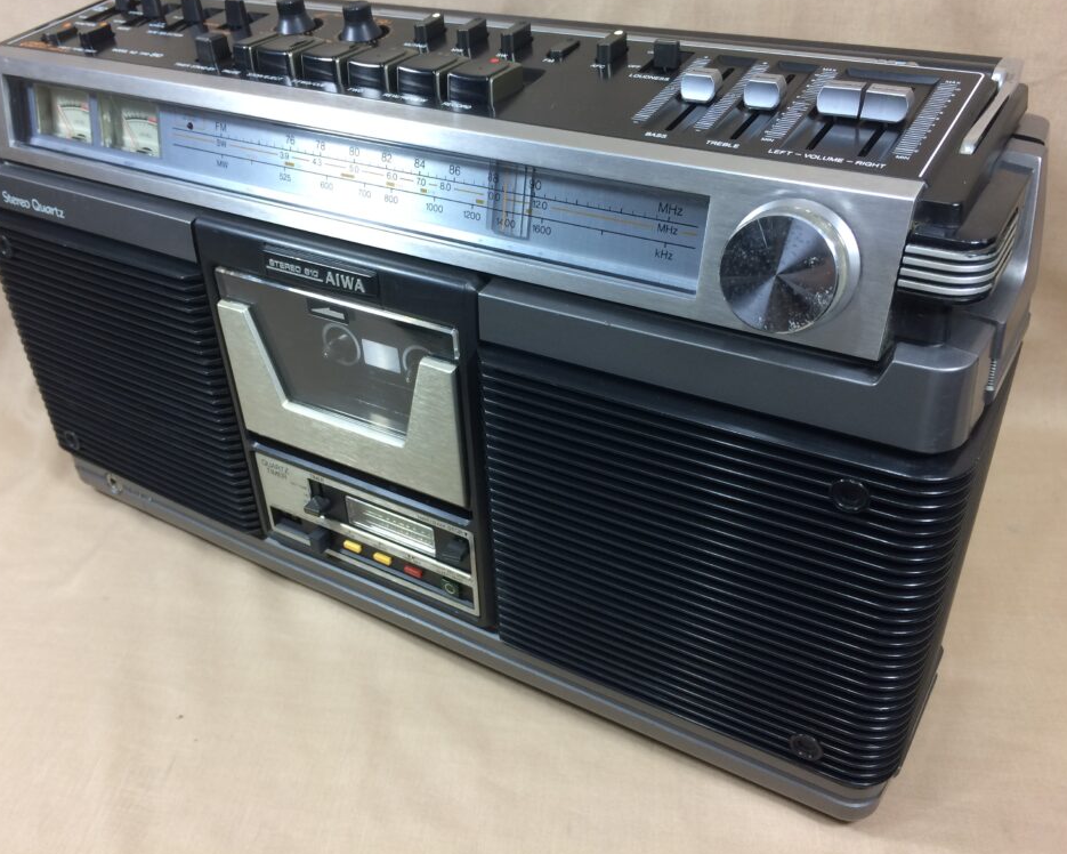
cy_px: 421
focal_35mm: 31
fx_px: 979
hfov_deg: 57.1
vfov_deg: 47.1
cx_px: 495
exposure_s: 1/30
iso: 40
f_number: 2.2
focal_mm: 4.15
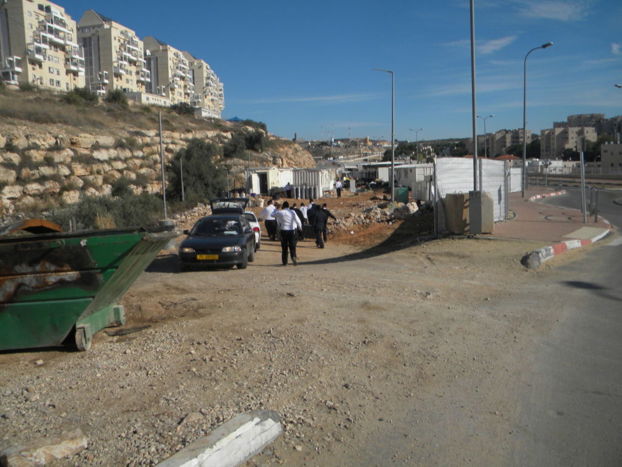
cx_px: 311
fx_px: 503
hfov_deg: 63.4
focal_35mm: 28
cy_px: 234
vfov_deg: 49.7
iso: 80
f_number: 7
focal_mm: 5
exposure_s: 1/597
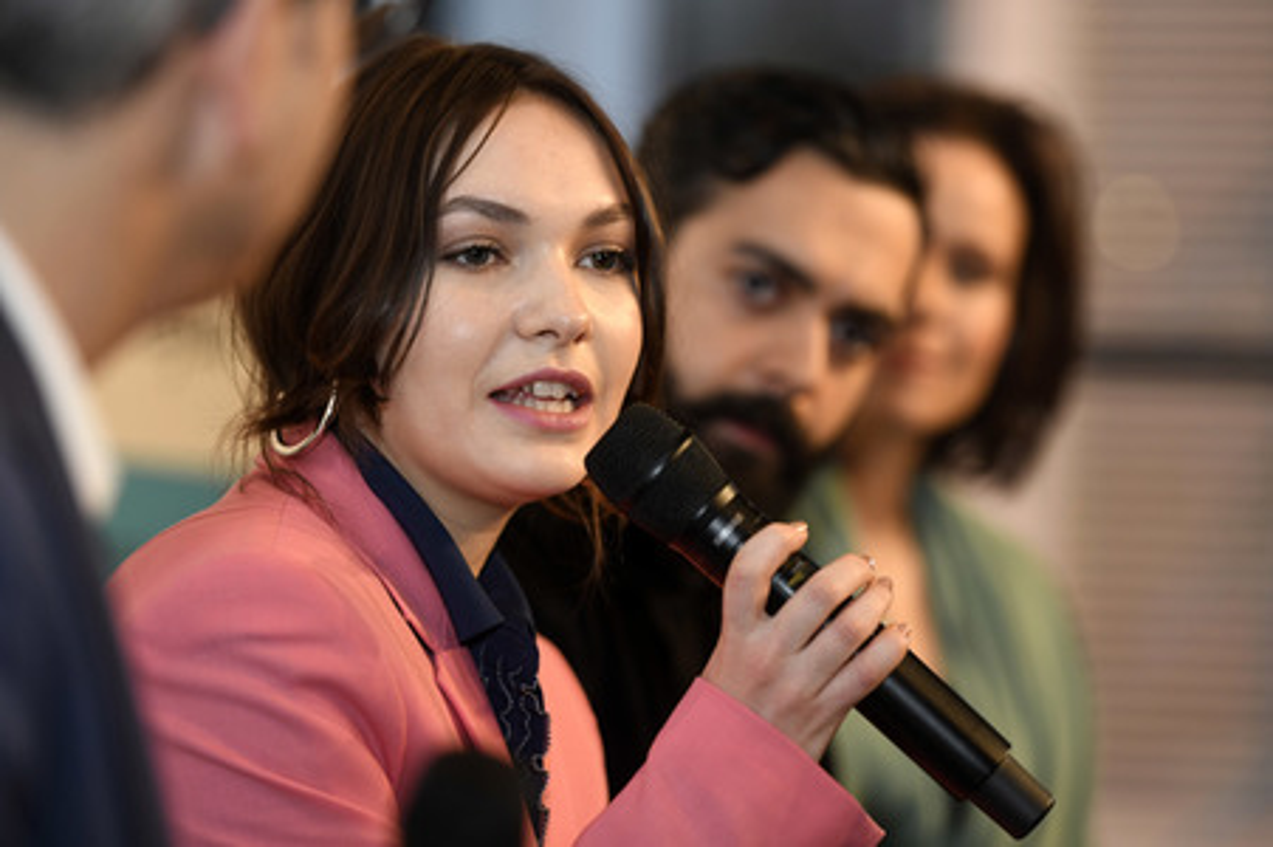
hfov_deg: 13.7
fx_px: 5300
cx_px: 636
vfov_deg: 9.1
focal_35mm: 150
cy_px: 424
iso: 1250
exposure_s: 1/500
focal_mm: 150
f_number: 3.2
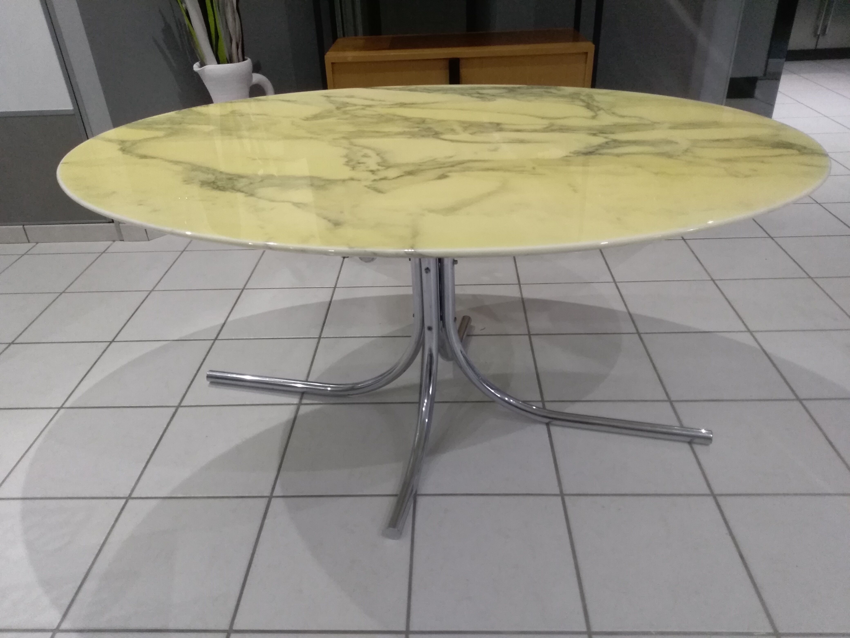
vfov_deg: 53.1
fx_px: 638
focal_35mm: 26
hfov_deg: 67.3
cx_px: 425
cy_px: 319
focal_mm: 3.54
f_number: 2
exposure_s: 1/33.3
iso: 657
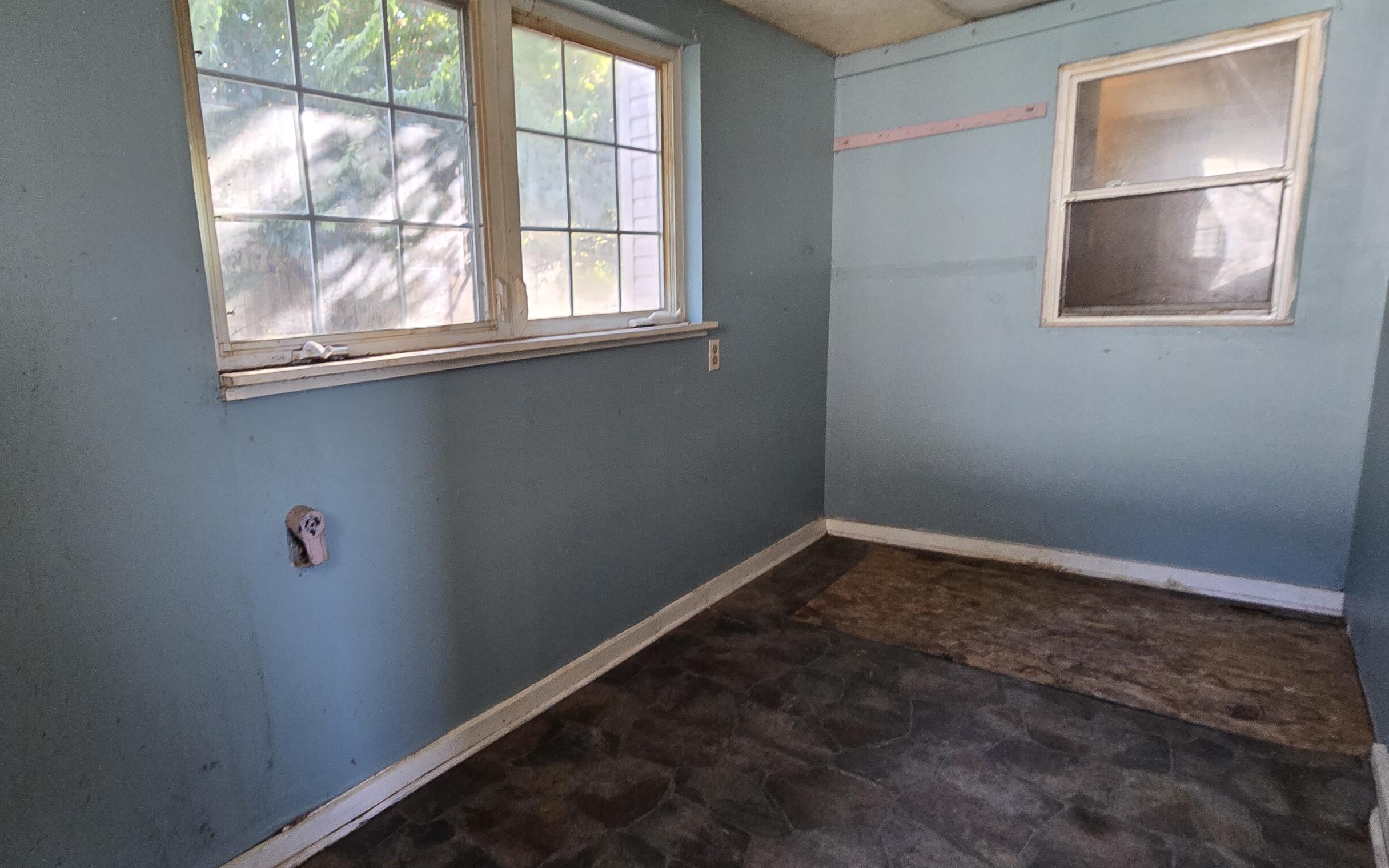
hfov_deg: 92.9
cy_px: 411
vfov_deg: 68.0
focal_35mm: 17
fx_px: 644
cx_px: 544
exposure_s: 1/60
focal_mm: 2.2
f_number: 2.2
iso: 320
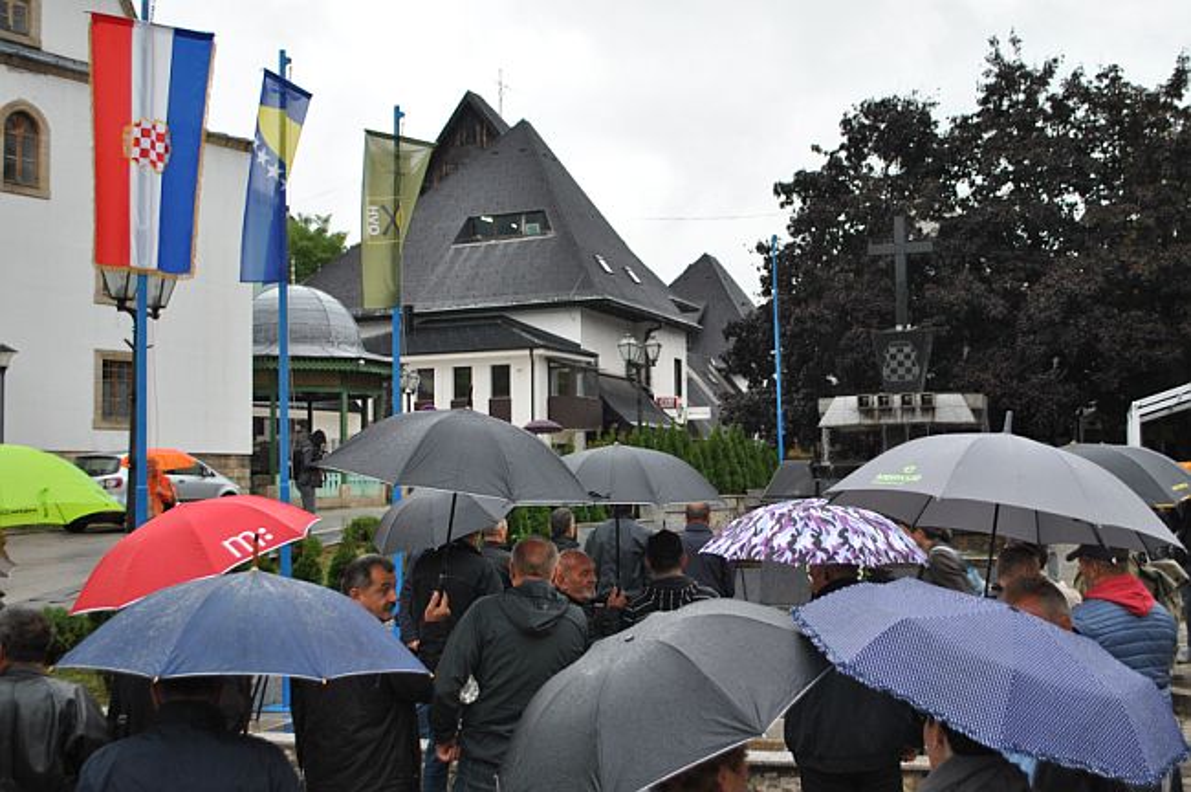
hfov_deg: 49.6
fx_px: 1289
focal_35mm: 39
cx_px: 596
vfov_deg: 34.1
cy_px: 396
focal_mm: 26
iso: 200
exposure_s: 1/60
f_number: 4.2
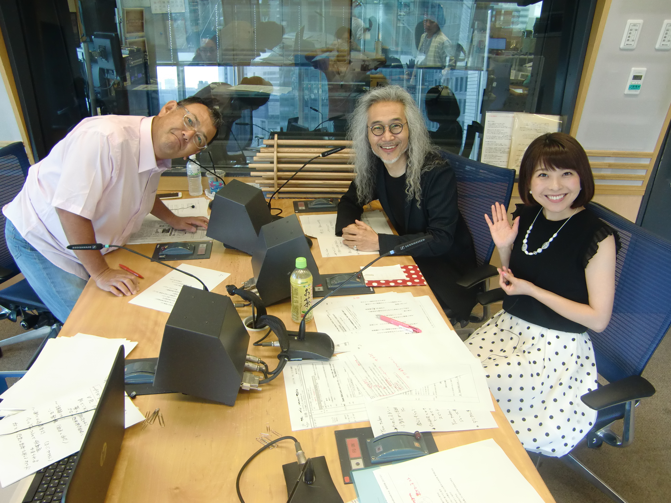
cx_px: 336
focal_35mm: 28
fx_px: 543
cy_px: 252
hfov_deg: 63.4
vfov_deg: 49.7
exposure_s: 1/60
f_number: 2.6
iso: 160
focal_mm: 4.9
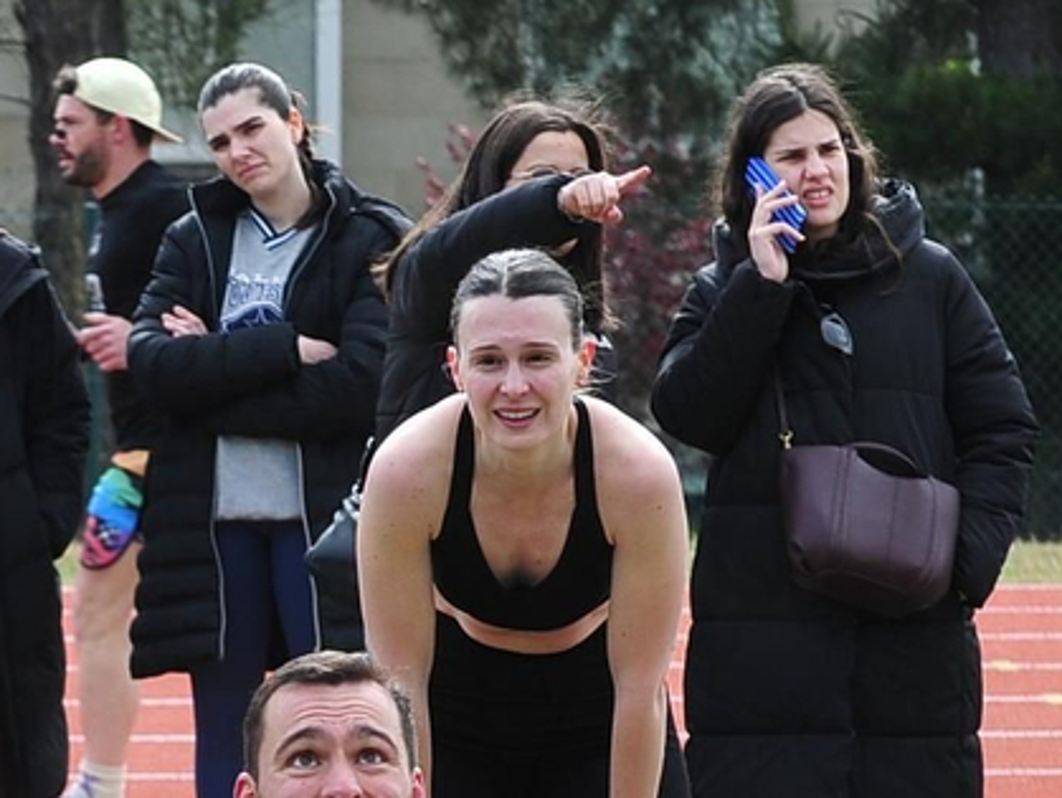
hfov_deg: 6.0
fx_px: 10133
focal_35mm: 330
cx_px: -160
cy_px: 954
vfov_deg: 4.5
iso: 320
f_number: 7.1
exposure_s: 1/400
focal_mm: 90
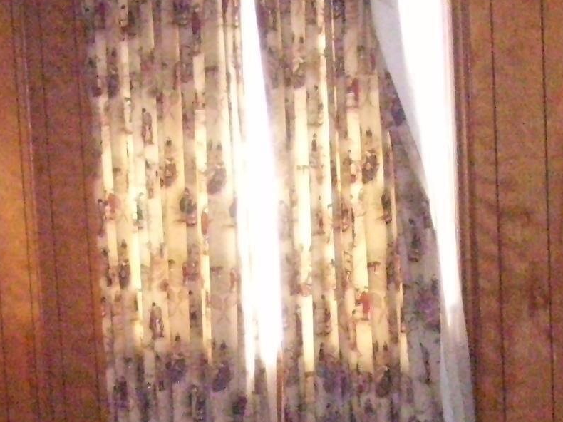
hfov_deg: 15.2
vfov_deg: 11.2
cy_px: 495
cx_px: 249
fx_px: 2114
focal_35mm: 130
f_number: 2.7
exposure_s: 1/125
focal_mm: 6
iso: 1250
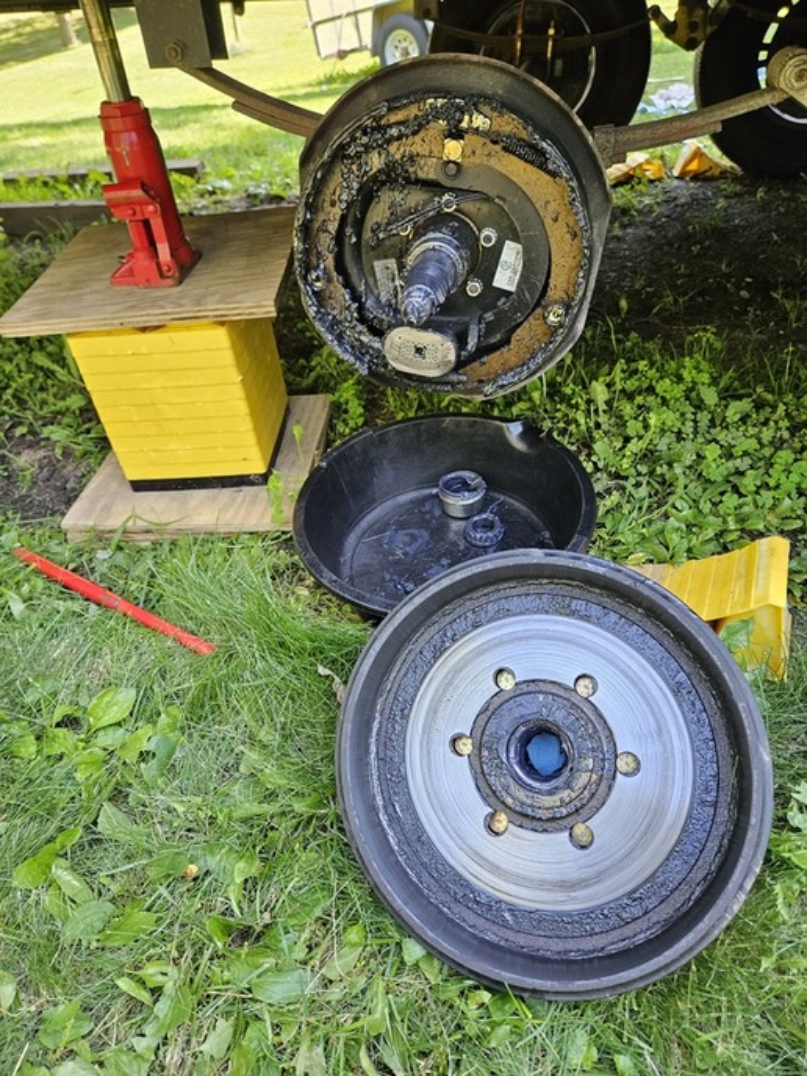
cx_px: 404
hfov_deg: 58.9
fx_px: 715
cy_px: 538
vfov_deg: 73.9
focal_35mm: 23
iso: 160
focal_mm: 5.4
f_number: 1.8
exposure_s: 1/180
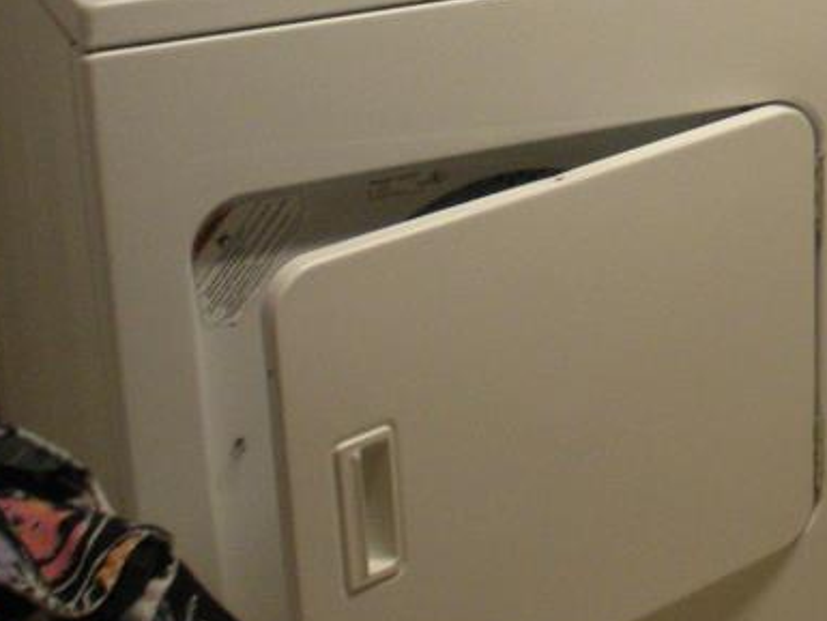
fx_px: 2223
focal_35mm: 93
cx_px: 864
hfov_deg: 20.3
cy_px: -112
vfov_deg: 15.4
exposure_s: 1/47.4
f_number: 3.5
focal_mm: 6.3
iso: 333
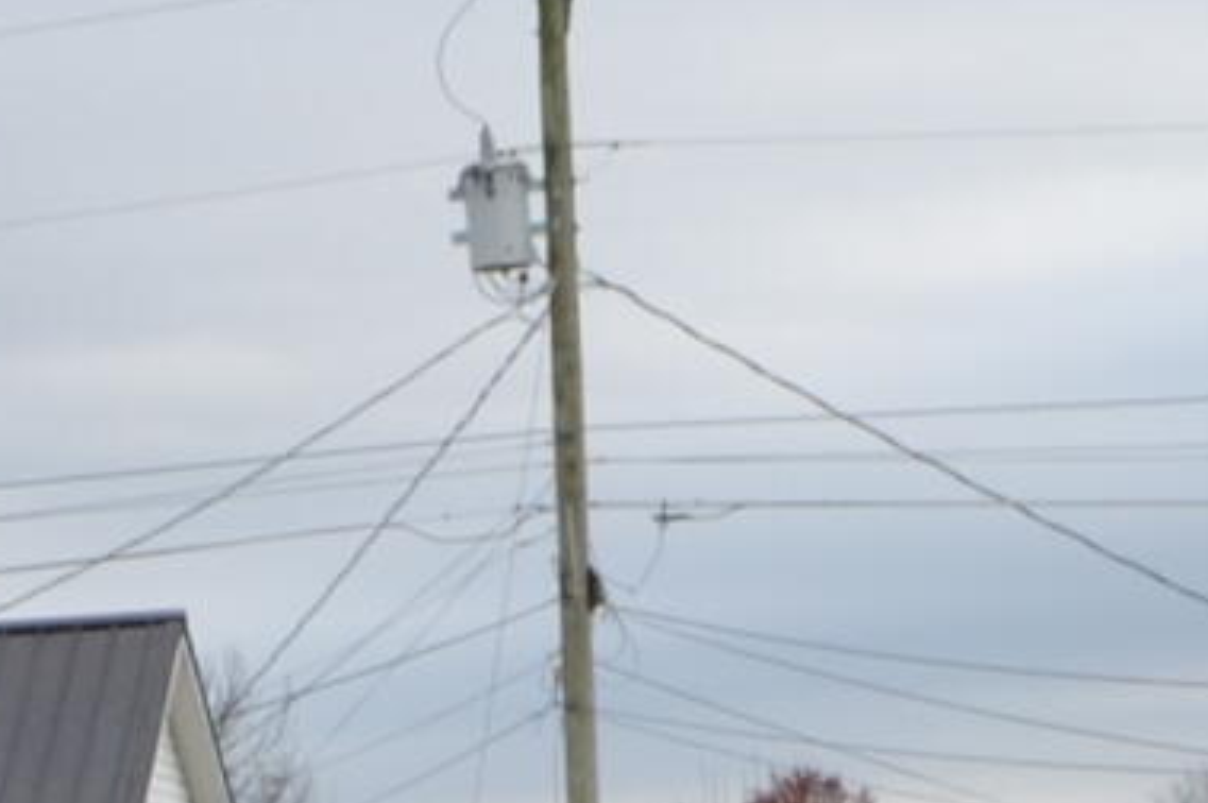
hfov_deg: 9.2
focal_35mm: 214
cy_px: 1236
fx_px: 7175
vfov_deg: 6.3
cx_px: -924
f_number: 7.1
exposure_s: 1/200
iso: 100
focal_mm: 18
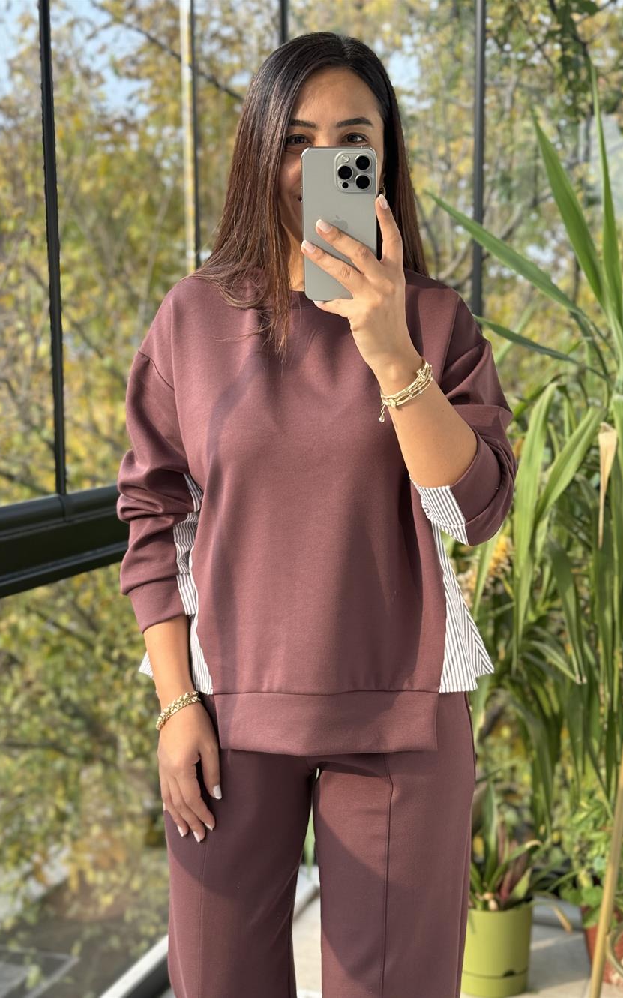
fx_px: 1386
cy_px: 499
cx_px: 333
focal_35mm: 51
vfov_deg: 39.6
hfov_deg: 25.3
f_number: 1.78
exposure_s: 1/170
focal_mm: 6.76
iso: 64
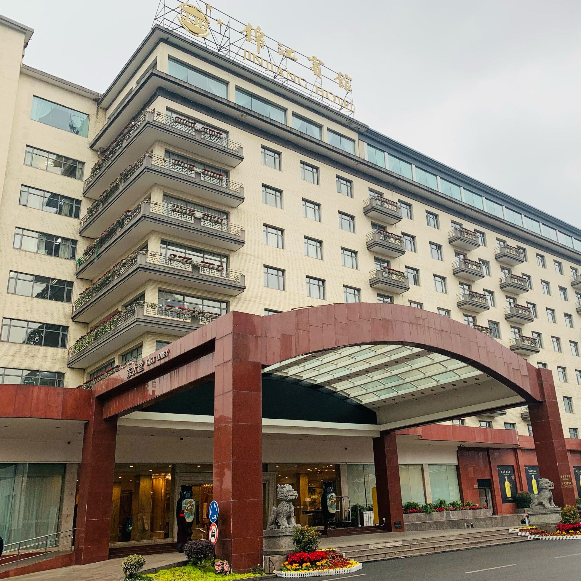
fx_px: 608
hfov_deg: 50.6
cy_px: 289
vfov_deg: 51.1
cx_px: 362
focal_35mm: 32
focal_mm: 4.25
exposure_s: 1/188
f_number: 1.8
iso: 25
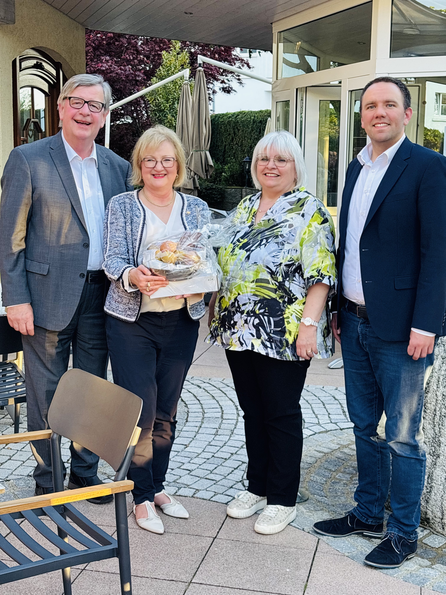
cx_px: 223
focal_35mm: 52
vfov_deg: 36.8
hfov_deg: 28.0
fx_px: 893
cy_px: 298
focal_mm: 5.96
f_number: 1.6
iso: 50
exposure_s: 1/94
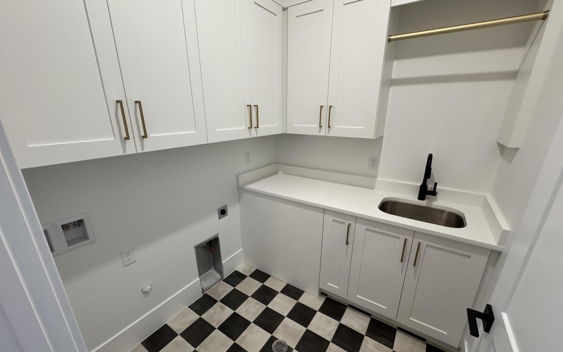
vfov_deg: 74.7
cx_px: 282
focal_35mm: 15
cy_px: 188
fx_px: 230
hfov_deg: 101.5
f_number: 2.2
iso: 320
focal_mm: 2.22
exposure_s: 1/120
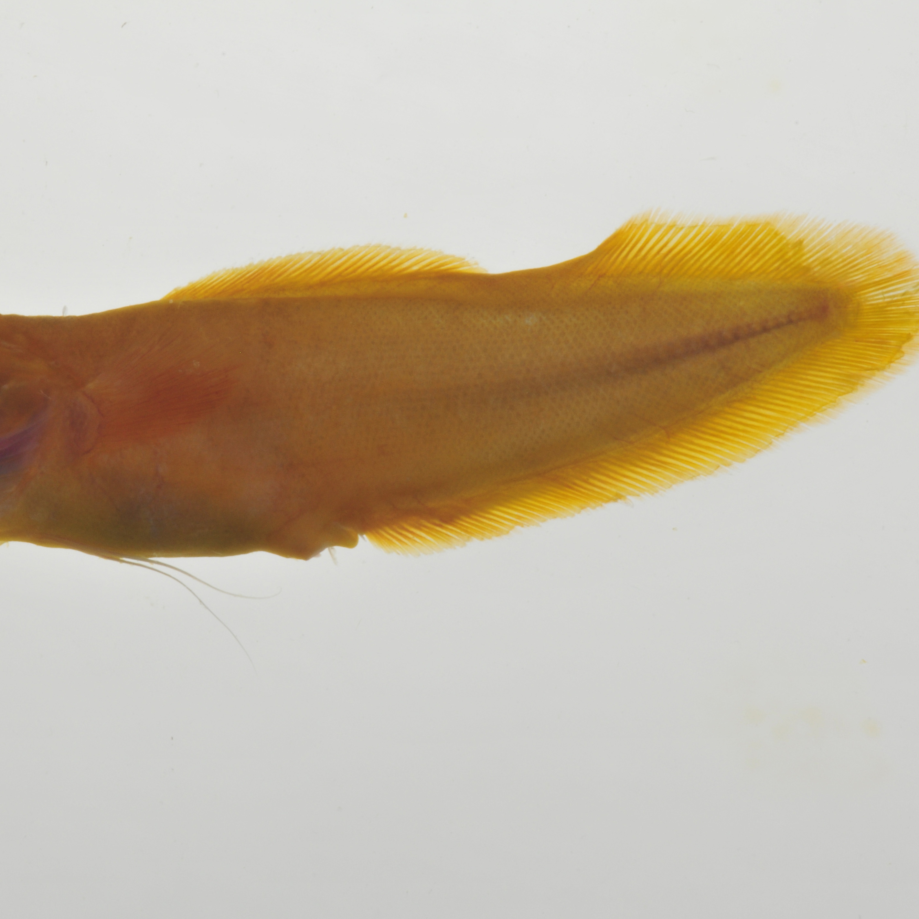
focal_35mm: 202
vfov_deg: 8.7
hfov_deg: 8.7
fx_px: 6056
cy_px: 459
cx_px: 340
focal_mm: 105
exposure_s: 1/60
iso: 200
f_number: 36
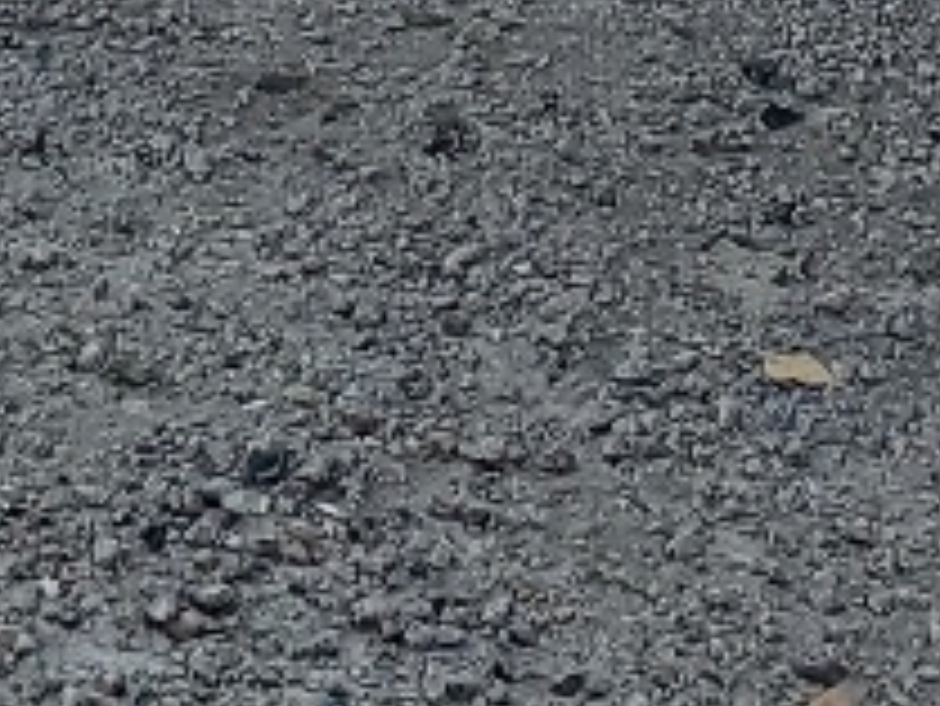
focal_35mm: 199
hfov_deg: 9.6
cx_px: 1471
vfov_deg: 6.6
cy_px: -1610
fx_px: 5407
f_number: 1.5
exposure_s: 1/526
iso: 50
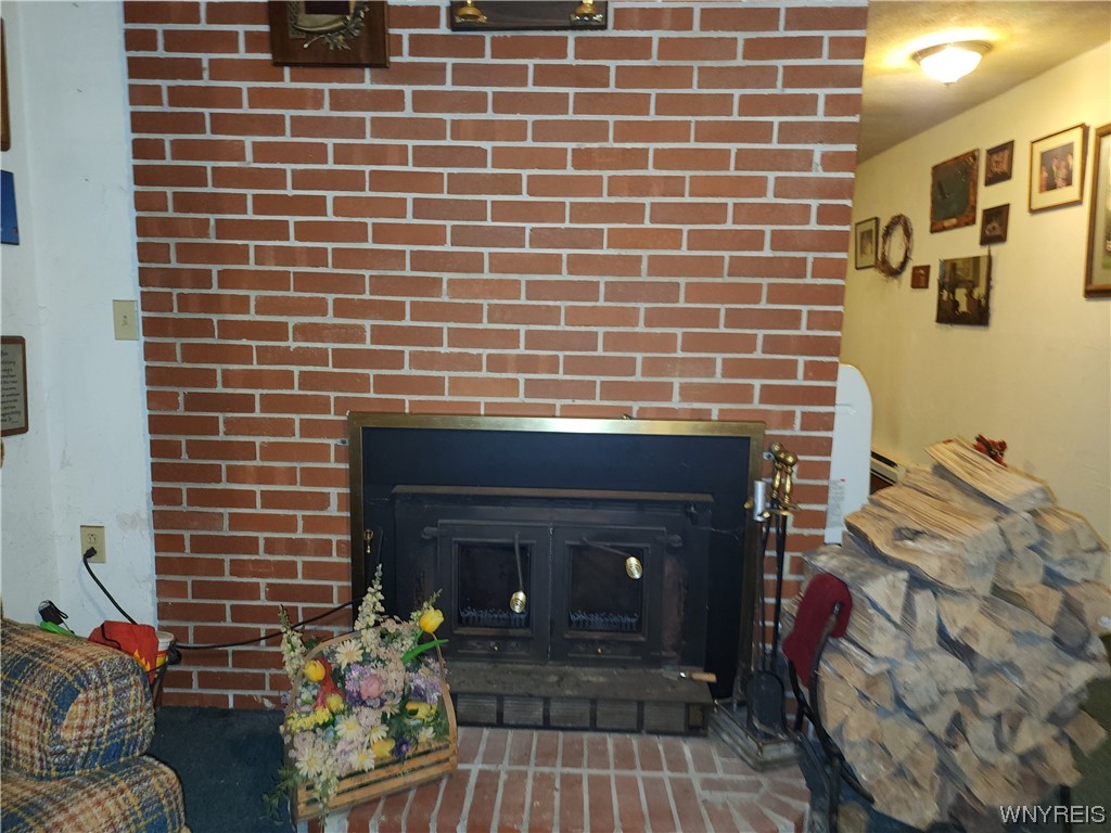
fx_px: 738
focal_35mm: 23
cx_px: 556
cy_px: 416
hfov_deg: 73.9
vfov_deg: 58.9
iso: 200
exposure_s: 1/10
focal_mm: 6.4
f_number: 1.8
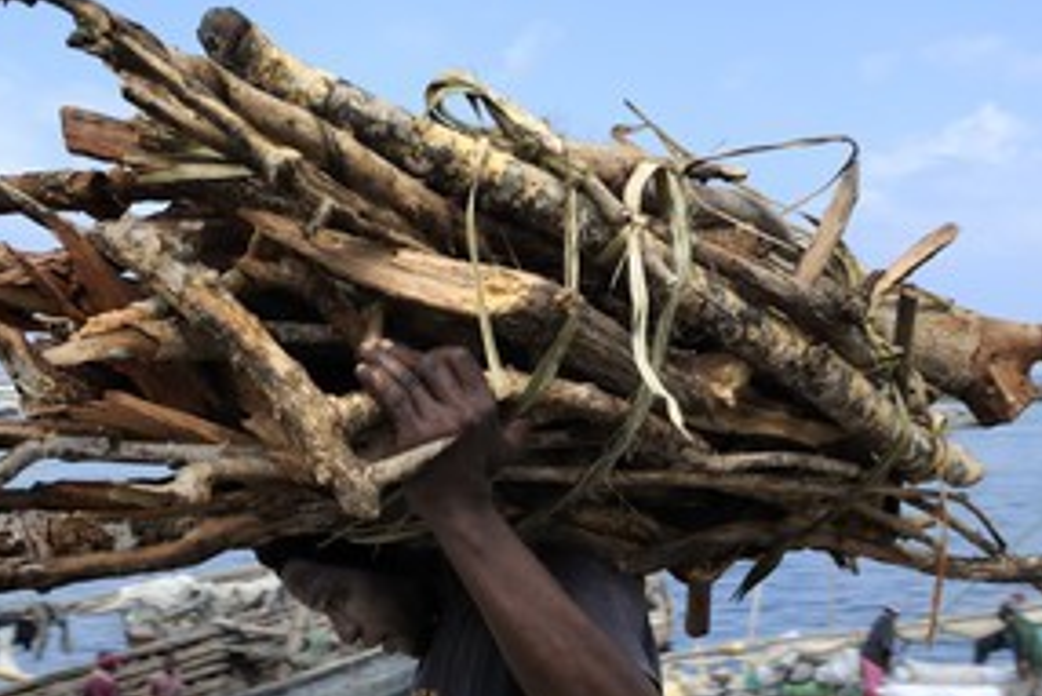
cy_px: 441
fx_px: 1361
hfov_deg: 41.9
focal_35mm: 47
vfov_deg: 28.6
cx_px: 499
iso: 200
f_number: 9
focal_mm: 32
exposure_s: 1/160
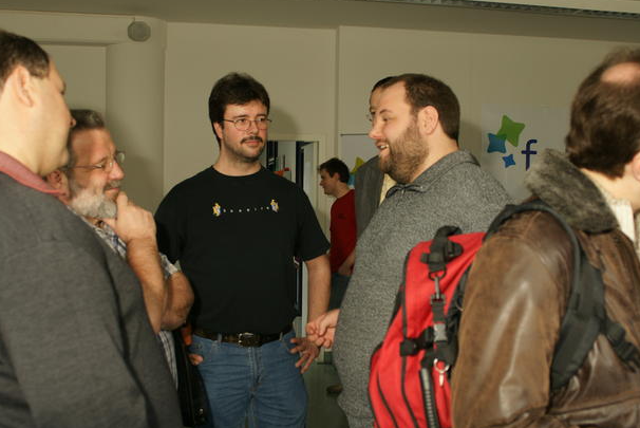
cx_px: 330
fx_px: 676
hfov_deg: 50.7
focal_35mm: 38
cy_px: 219
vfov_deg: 35.1
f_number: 4
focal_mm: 24
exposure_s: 1/60
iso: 200
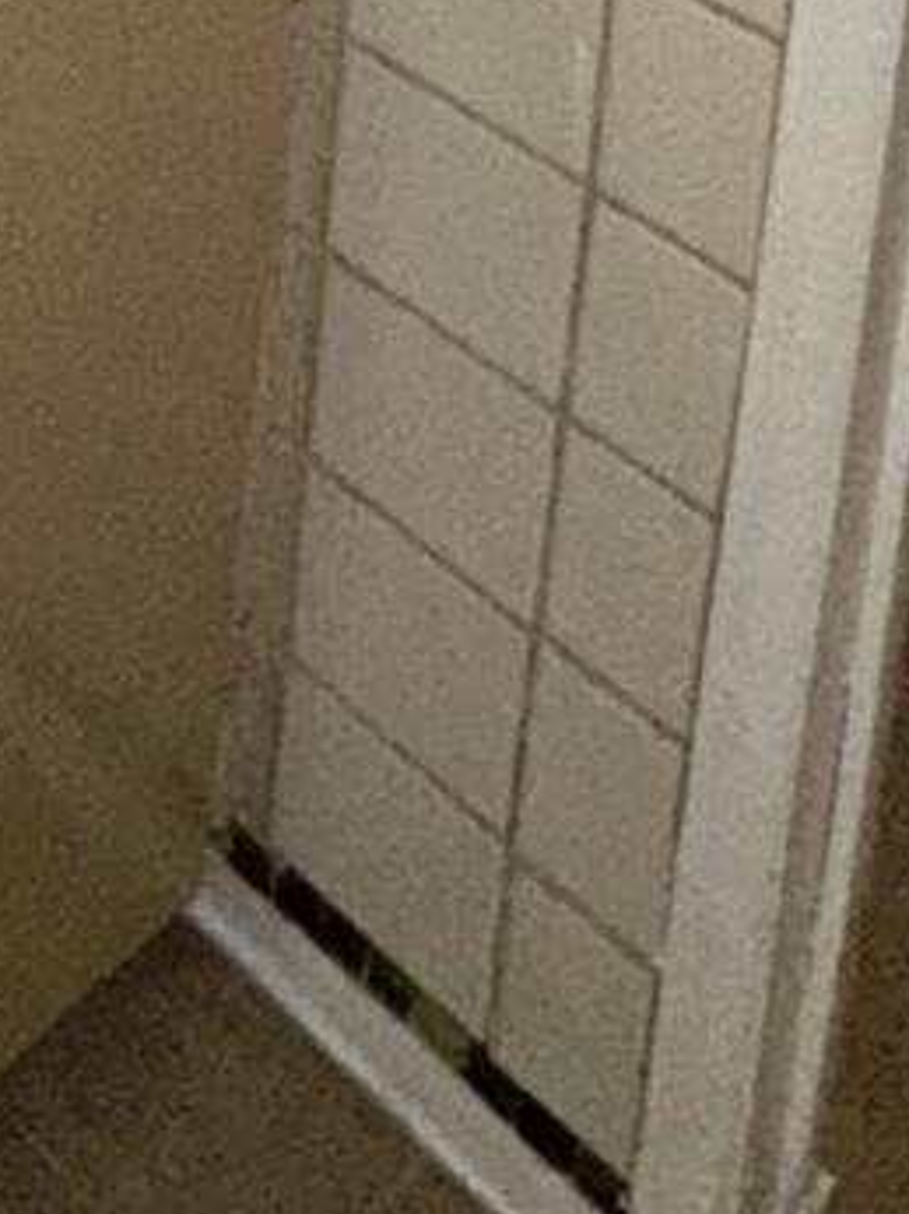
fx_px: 2840
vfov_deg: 15.8
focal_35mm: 81
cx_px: -1042
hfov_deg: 14.3
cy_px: -1509
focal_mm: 2.22
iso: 100
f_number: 2.2
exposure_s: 1/60
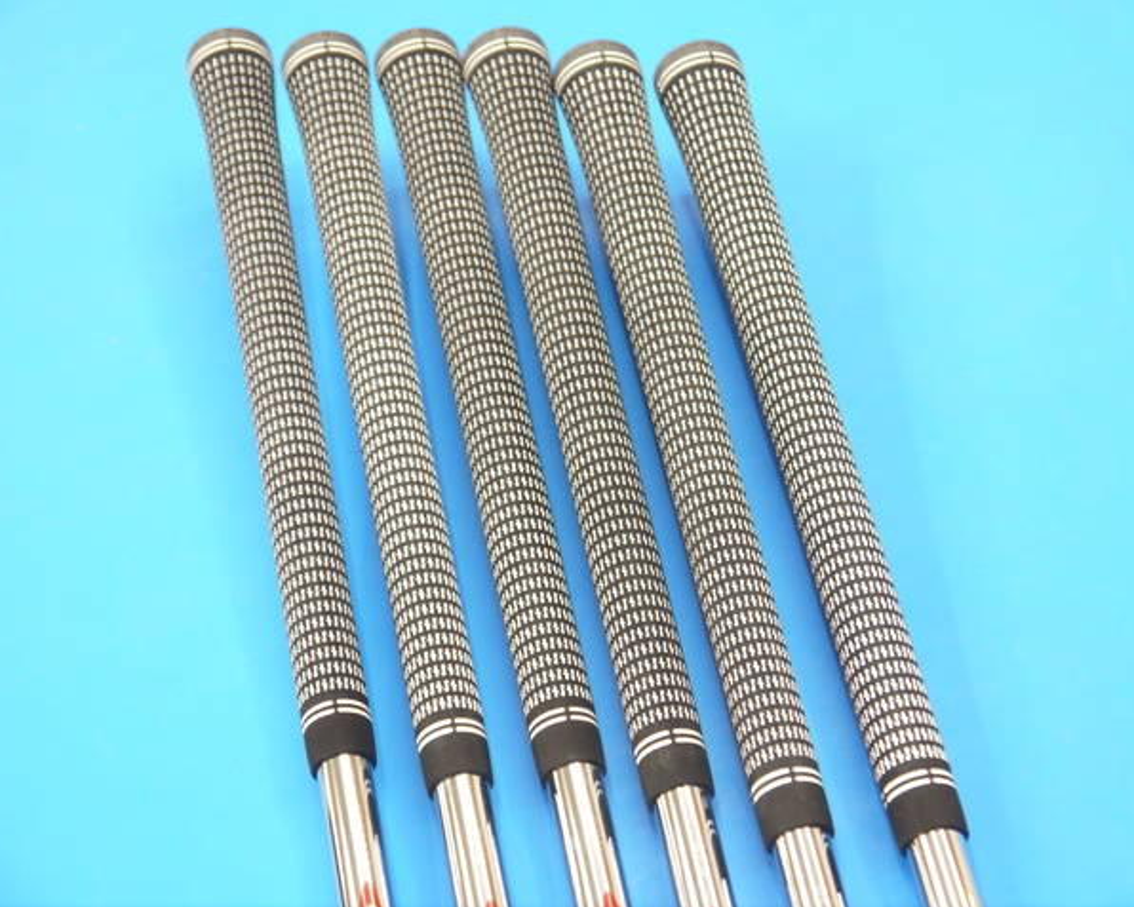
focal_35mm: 65
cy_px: 454
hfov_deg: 29.1
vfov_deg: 23.5
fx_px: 2182
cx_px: 563
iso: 640
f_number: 5
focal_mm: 31
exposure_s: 1/60
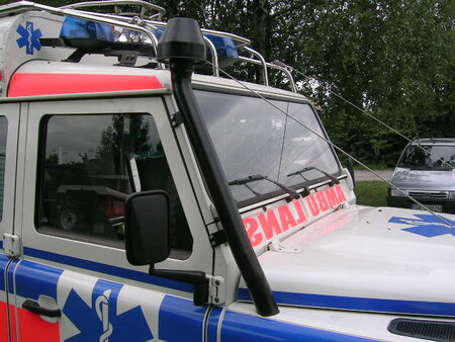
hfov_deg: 52.6
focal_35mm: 35
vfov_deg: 40.7
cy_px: 171
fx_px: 460
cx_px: 228
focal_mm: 5.4
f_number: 4.8
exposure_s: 1/206
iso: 50
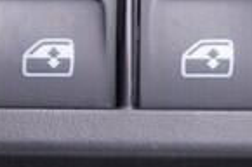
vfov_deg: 5.4
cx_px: 75
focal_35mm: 255
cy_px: 119
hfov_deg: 8.1
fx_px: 1781
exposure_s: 1/40
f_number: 2.8
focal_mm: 24
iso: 200
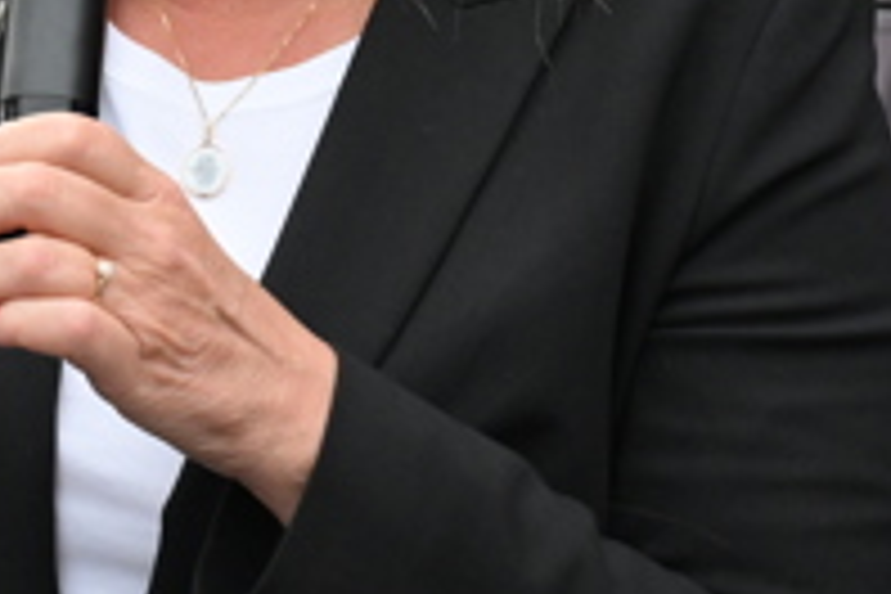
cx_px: -40
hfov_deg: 16.4
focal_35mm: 122
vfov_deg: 11.2
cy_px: 45
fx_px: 3019
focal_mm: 35
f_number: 5
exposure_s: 1/2500
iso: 4000
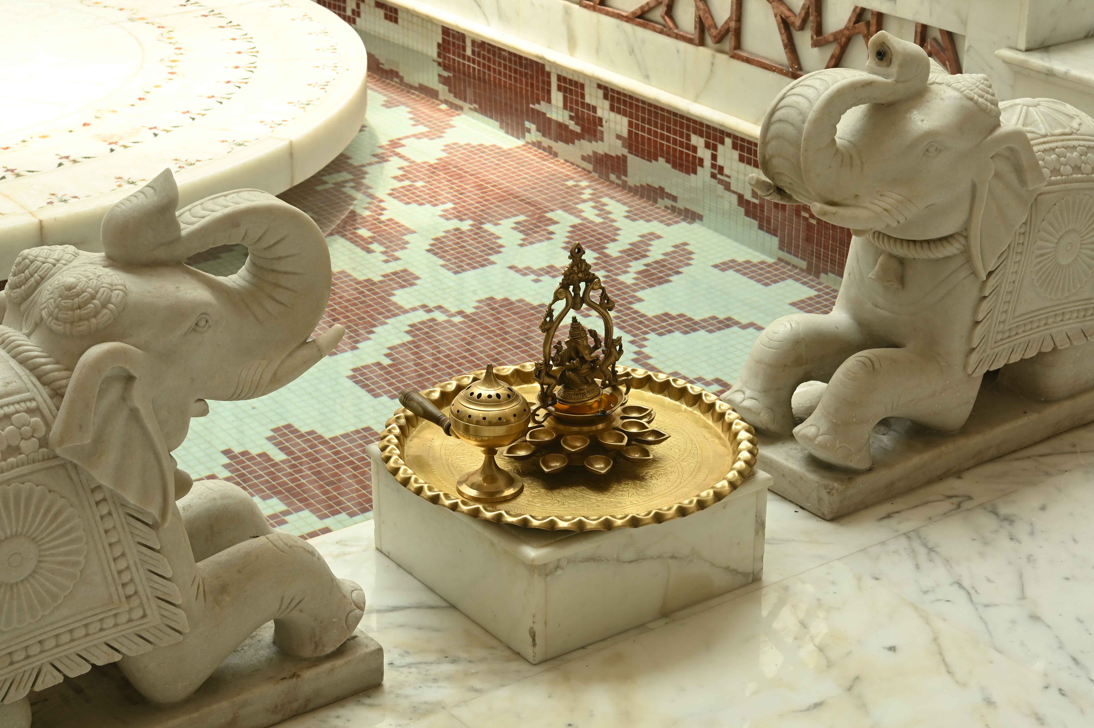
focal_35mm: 70
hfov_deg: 28.9
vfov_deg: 19.4
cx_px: 547
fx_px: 2126
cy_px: 364
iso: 1000
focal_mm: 70
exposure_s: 1/100
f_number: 16
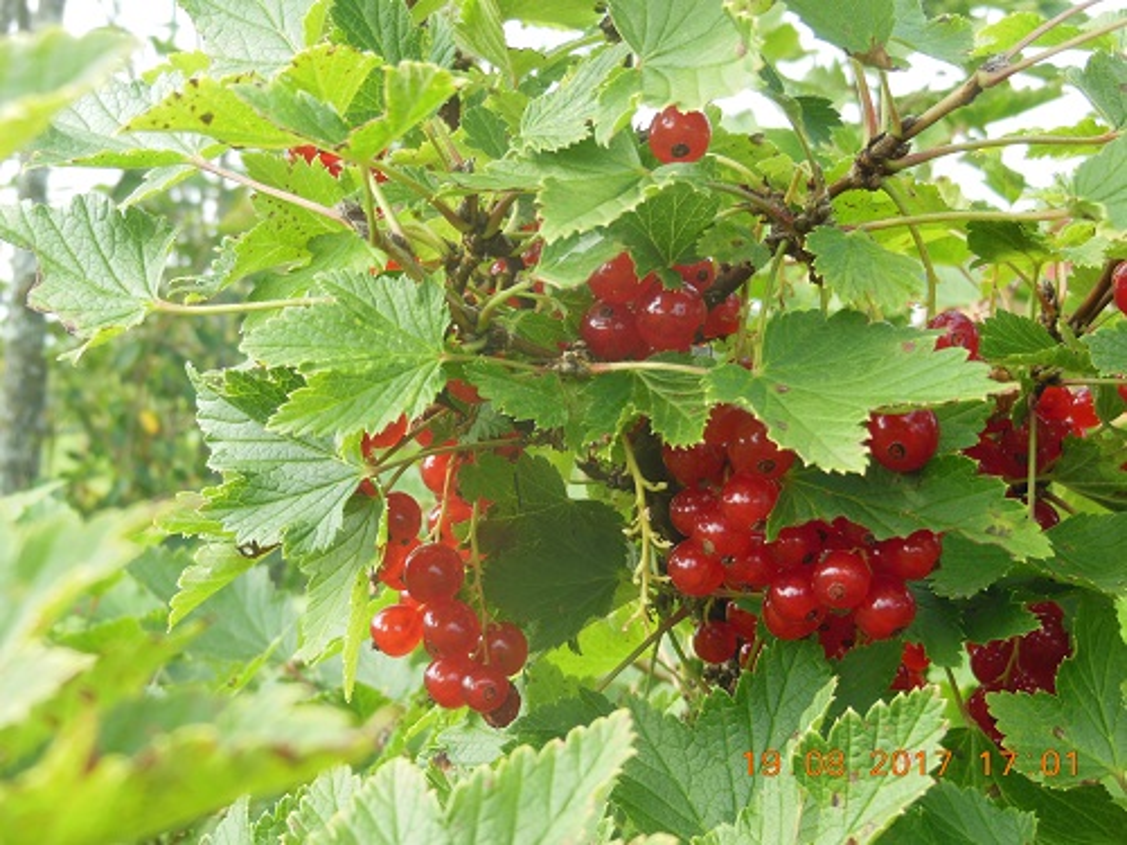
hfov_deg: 32.2
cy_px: 422
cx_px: 564
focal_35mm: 60
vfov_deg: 24.4
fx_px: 1953
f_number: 5
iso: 125
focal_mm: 10.7
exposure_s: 1/80
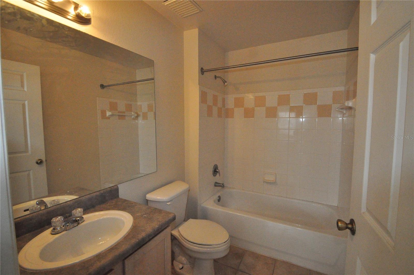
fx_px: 172
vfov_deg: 77.2
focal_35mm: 15
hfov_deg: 100.5
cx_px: 207
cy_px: 138
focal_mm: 10
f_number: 9
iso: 3200
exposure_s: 1/200
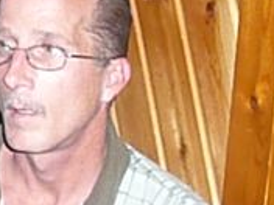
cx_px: -31
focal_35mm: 127
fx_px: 1005
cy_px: 109
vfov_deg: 11.7
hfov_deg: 15.1
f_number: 2.8
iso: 800
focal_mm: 5.2
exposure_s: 1/30
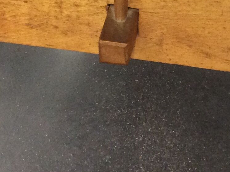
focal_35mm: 111
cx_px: 143
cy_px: -59
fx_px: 736
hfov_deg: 17.7
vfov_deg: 12.8
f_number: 2.4
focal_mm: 3.3
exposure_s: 1/25
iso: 160
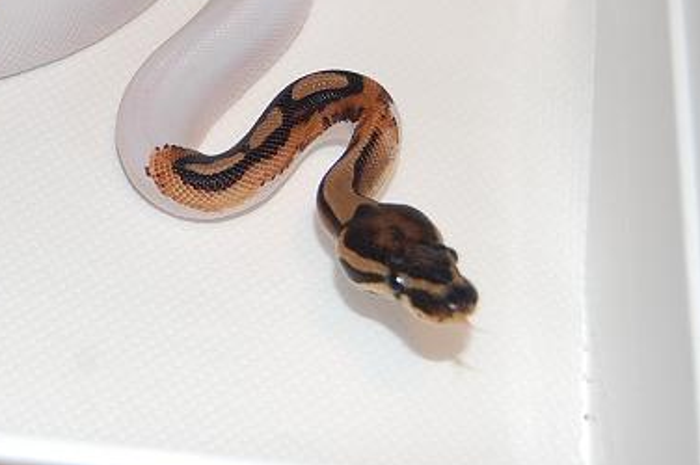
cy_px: 58
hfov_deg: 19.5
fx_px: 1982
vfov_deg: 13.3
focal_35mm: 102
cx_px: 20
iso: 400
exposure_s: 1/60
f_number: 4.5
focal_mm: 34
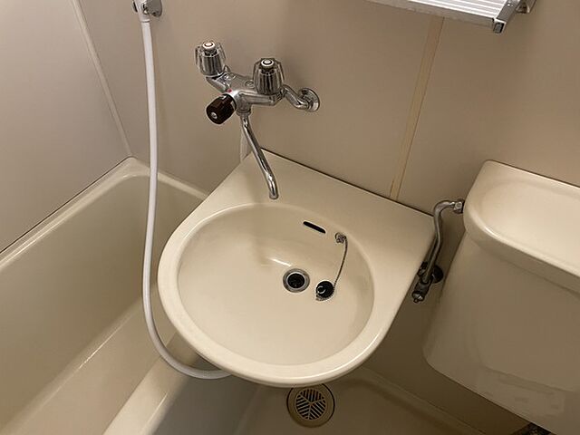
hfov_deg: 67.3
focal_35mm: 26
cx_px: 290
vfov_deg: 53.1
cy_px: 218
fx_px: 436
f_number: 1.6
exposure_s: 1/50
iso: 200
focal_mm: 4.2
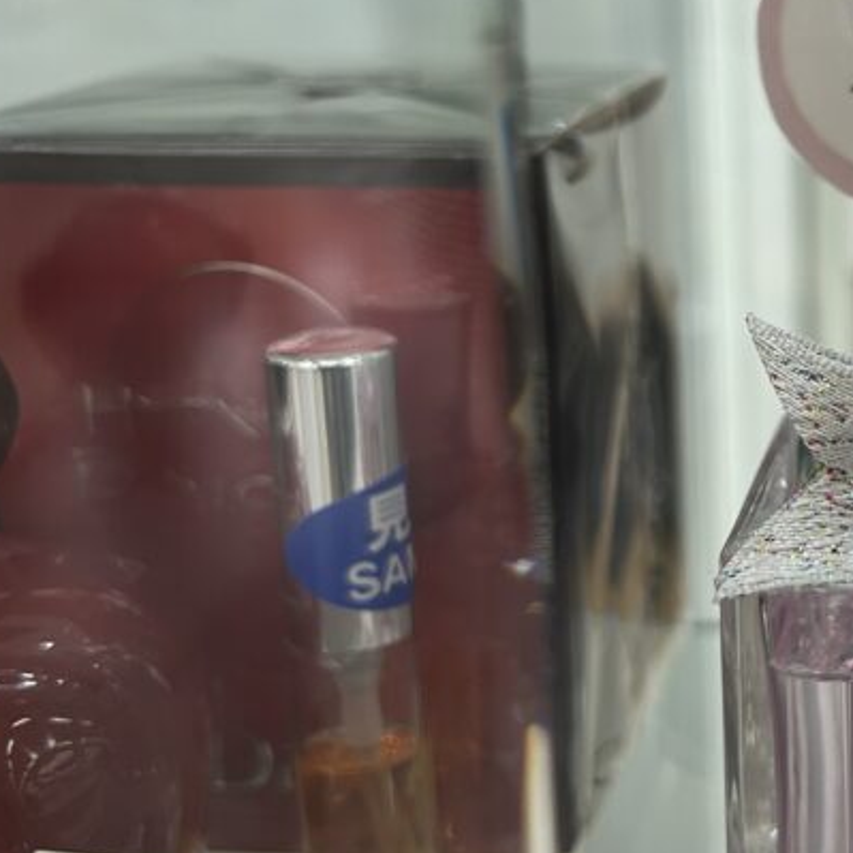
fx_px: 1645
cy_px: 327
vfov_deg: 29.0
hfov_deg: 26.8
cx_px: 928
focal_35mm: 59
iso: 50
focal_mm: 5.7
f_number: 1.5
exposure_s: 1/100
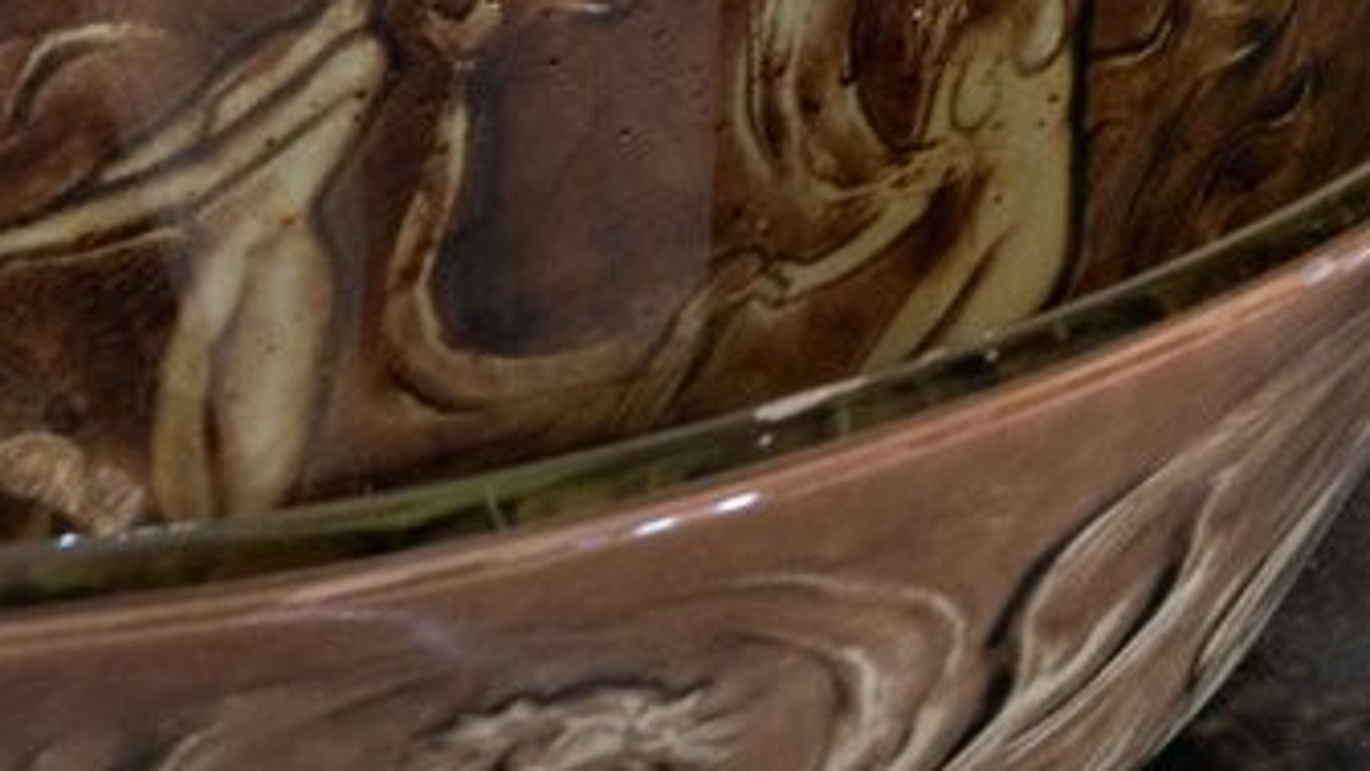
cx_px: 2866
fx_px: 3705
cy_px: -1691
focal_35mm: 102
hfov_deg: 15.7
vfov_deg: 9.1
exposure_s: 1/2.5
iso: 250
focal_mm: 16
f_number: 9
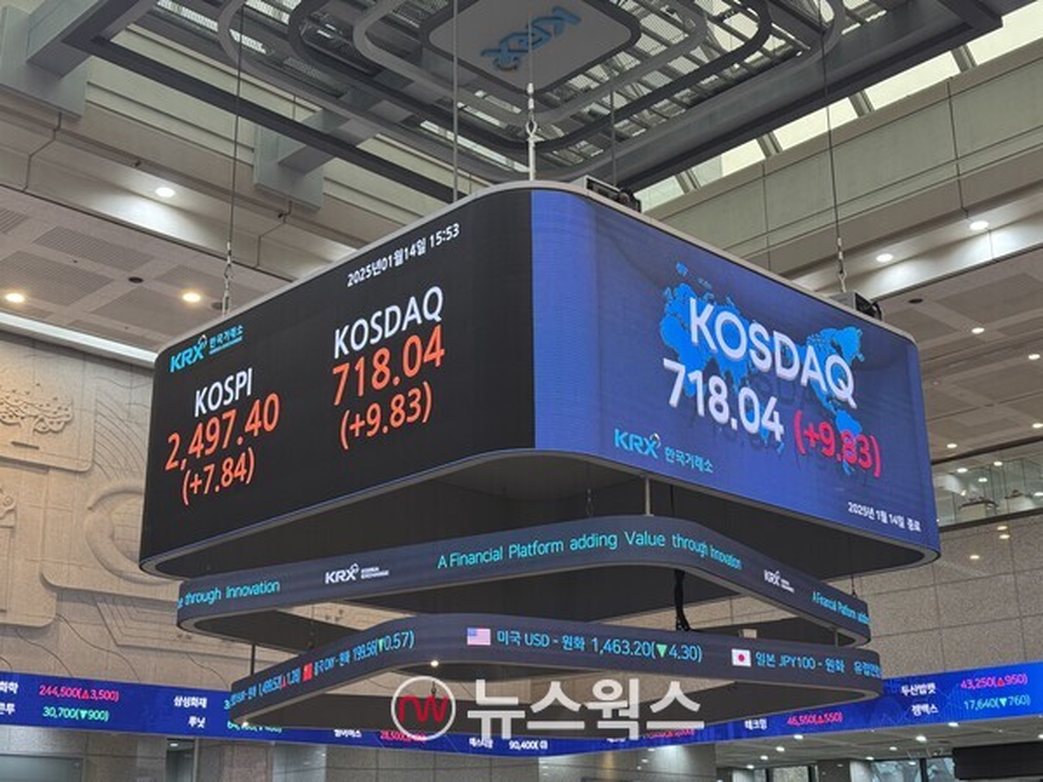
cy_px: 391
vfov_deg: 30.3
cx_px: 522
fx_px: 1446
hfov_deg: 39.7
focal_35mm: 48
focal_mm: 6.76
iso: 100
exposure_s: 1/60
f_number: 1.78
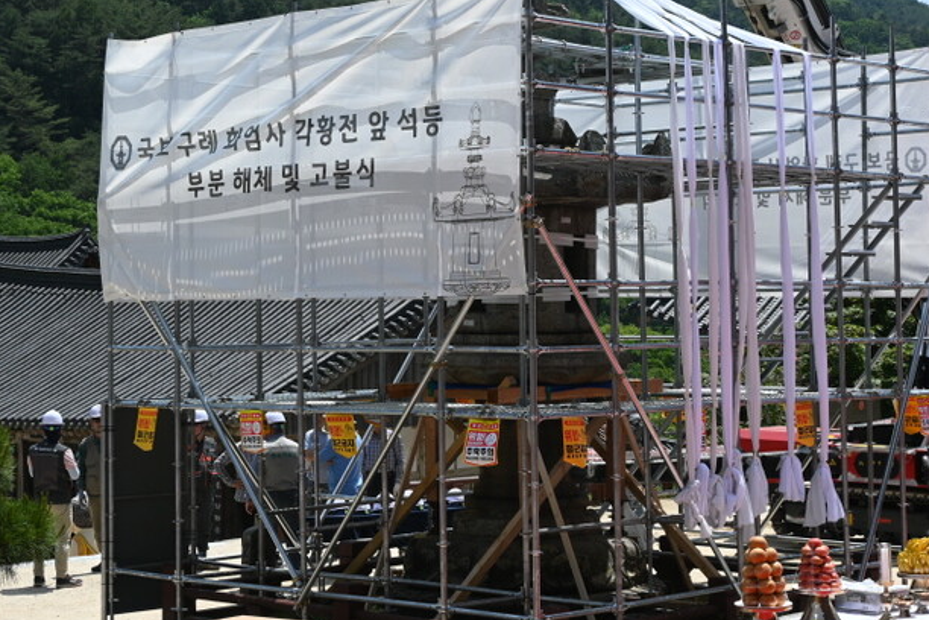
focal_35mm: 80
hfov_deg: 25.4
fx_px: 2064
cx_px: 424
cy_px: 204
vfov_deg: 17.0
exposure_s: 1/250
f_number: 8
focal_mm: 34
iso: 100
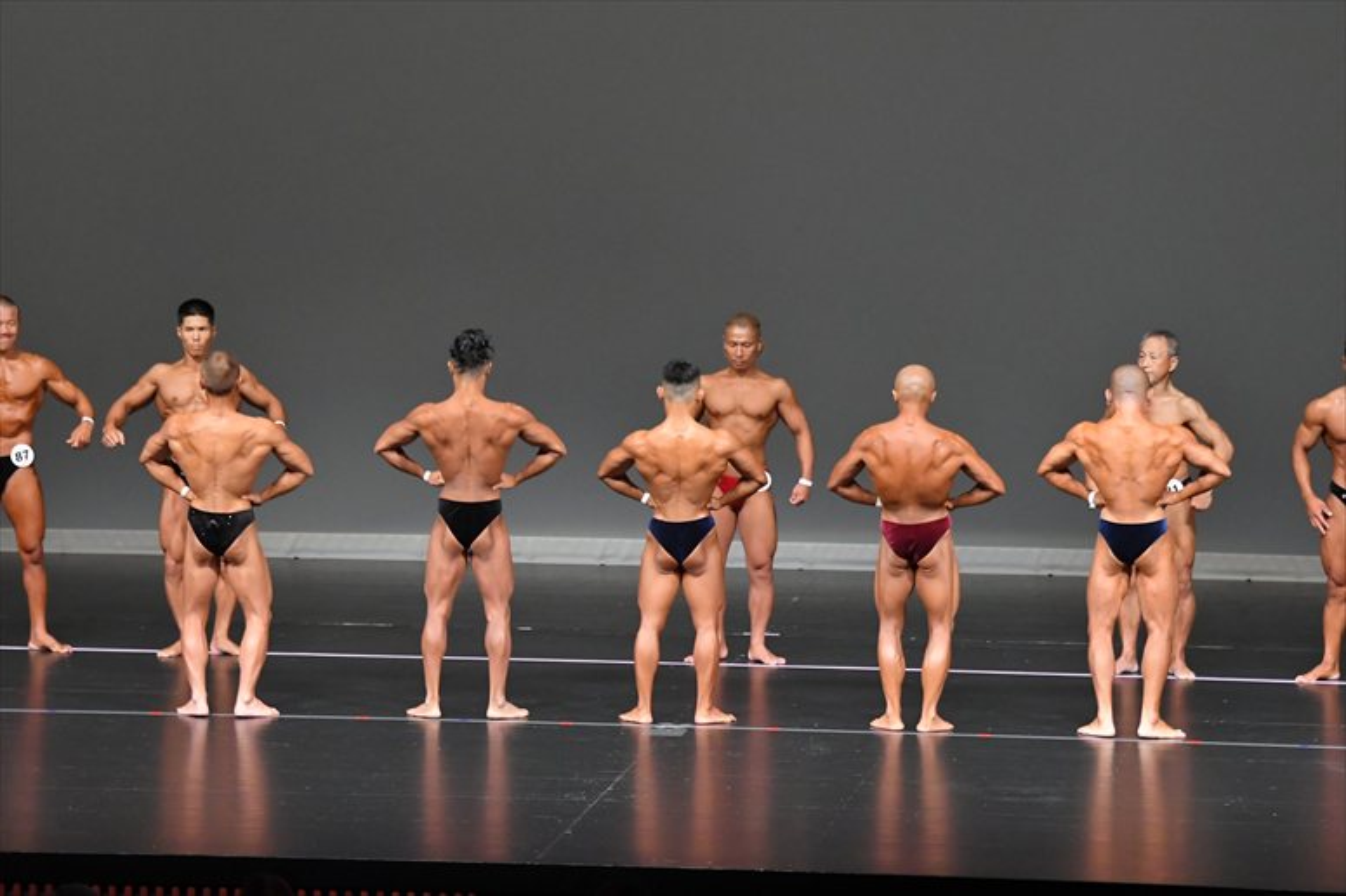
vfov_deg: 7.9
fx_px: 6503
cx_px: 673
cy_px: 448
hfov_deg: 11.8
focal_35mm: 174
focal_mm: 116
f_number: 5.6
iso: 5000
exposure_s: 1/400
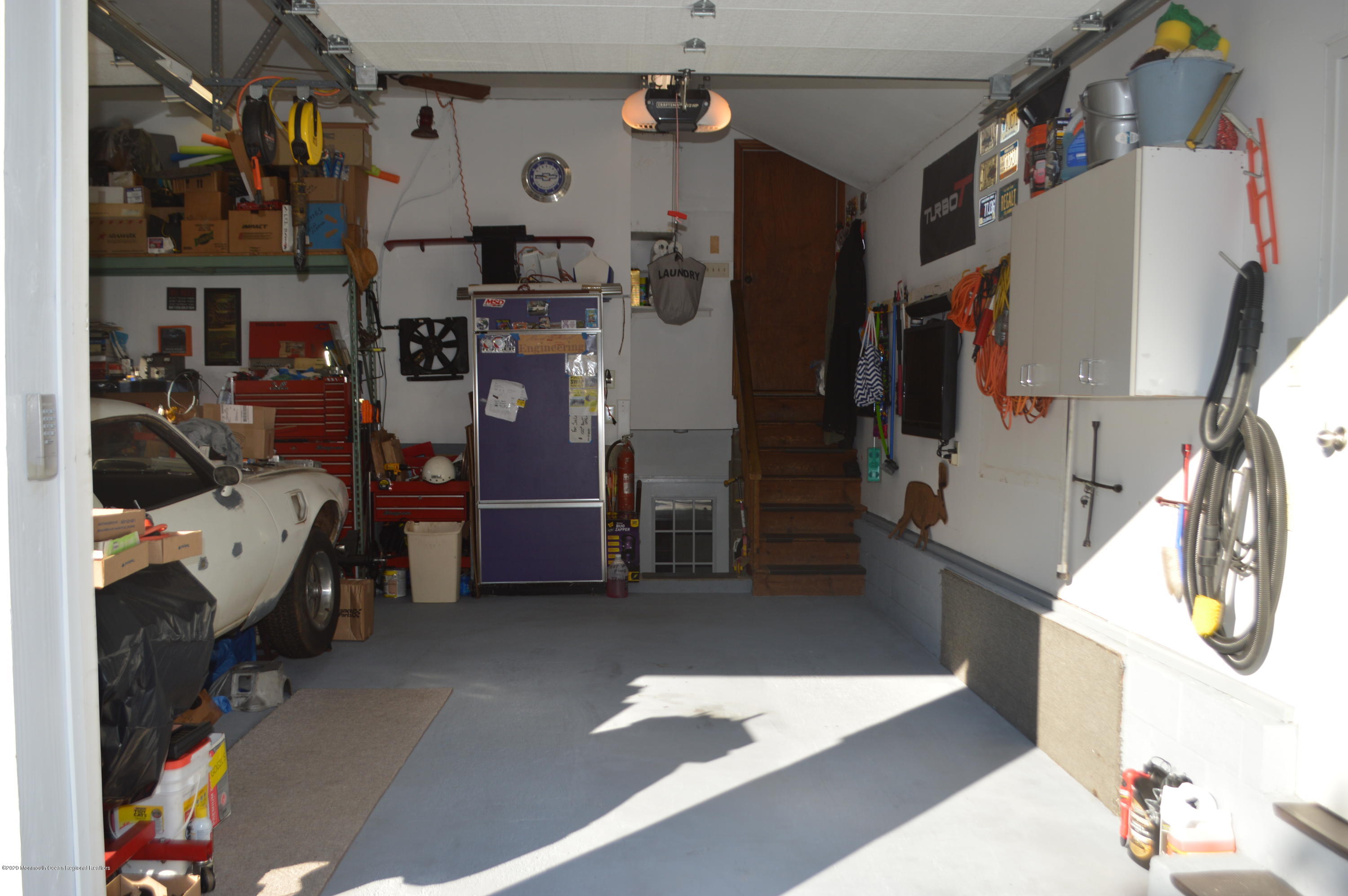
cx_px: 674
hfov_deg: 57.3
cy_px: 448
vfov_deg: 39.9
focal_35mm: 33
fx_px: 1234
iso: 100
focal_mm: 22
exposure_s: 1/200
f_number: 4
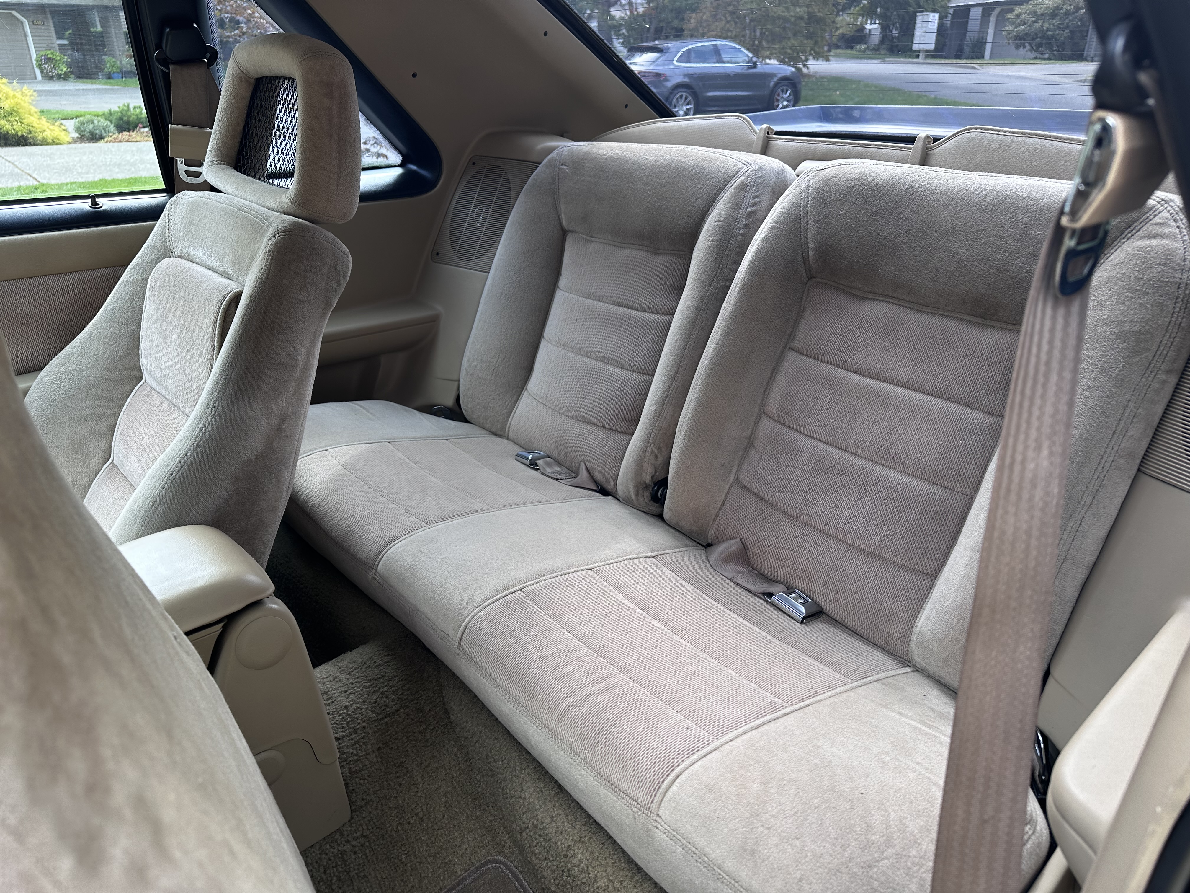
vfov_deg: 56.8
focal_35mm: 24
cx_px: 595
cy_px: 446
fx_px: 825
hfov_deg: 71.6
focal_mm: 6.86
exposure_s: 1/185
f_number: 1.78
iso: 64
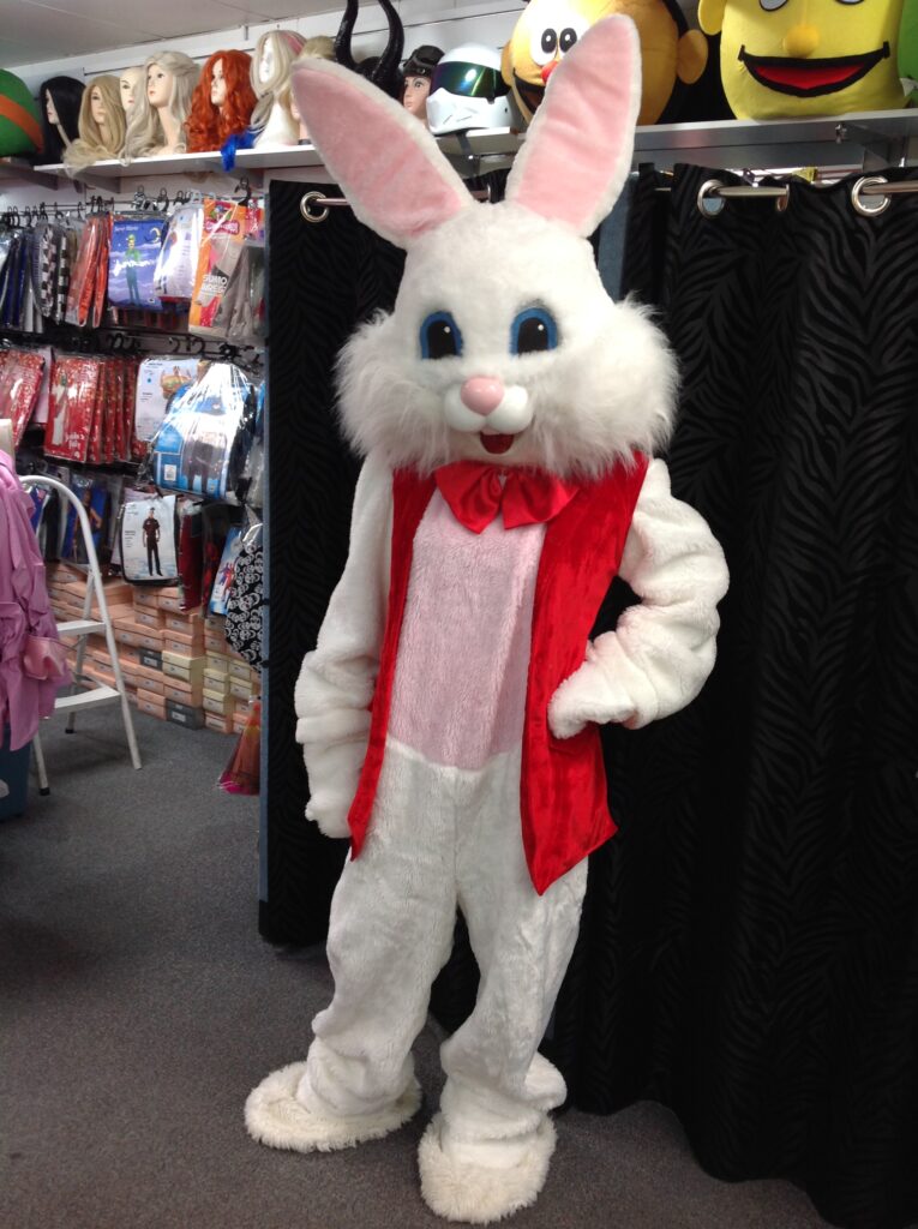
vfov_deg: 52.7
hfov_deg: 40.6
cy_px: 614
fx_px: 1241
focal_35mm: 35
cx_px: 459
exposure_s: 1/15
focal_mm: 4.28
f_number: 2.4
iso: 64
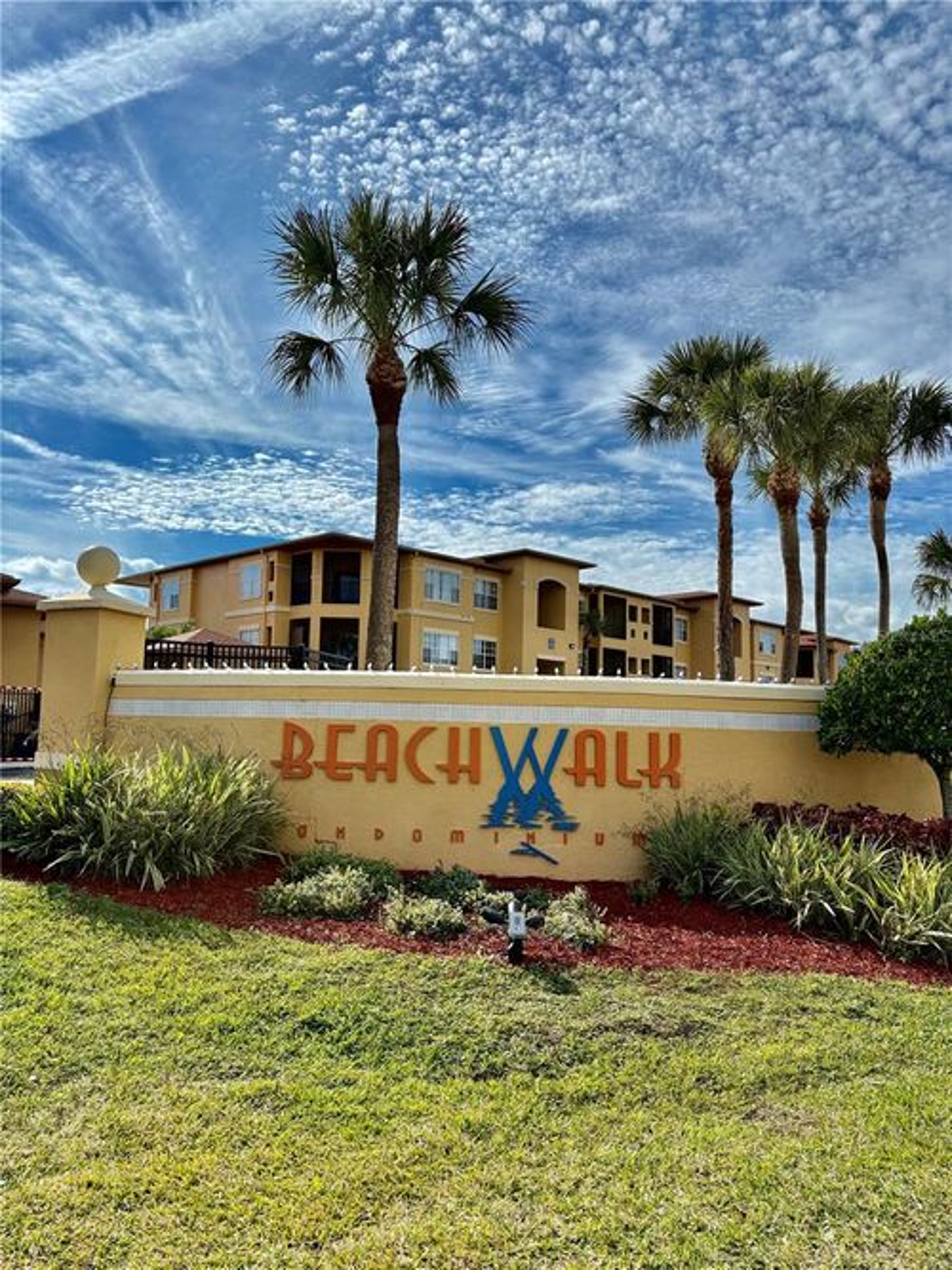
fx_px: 954
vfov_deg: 67.3
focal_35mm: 26
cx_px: 476
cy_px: 635
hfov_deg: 53.0
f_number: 1.6
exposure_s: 1/6993
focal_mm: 5.96
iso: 50
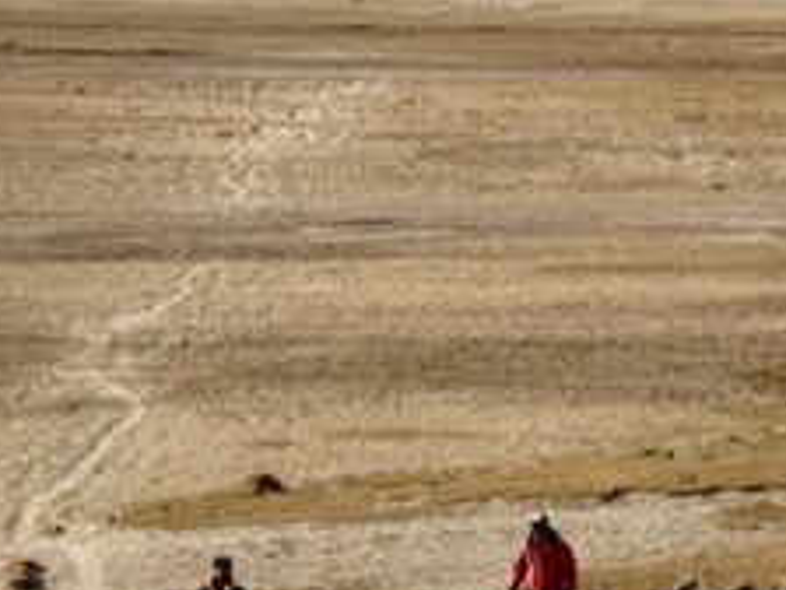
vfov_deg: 6.8
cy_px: -4
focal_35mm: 219
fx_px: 4973
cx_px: 1432
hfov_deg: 8.7
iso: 64
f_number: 1.78
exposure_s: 1/5376
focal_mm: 6.76
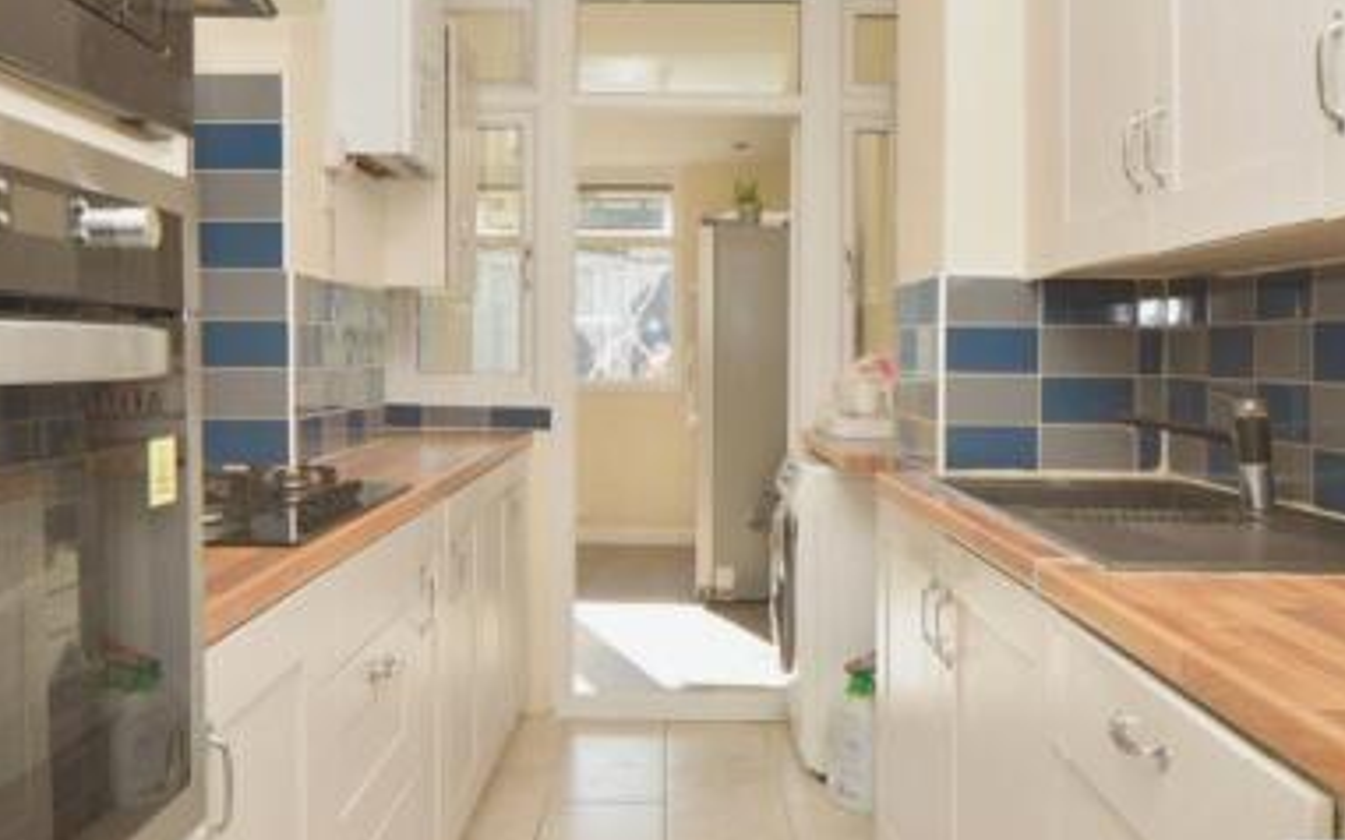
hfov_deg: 55.3
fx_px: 1283
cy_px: 344
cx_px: 671
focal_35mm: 35
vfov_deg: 36.2
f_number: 11
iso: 320
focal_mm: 20
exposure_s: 1/80
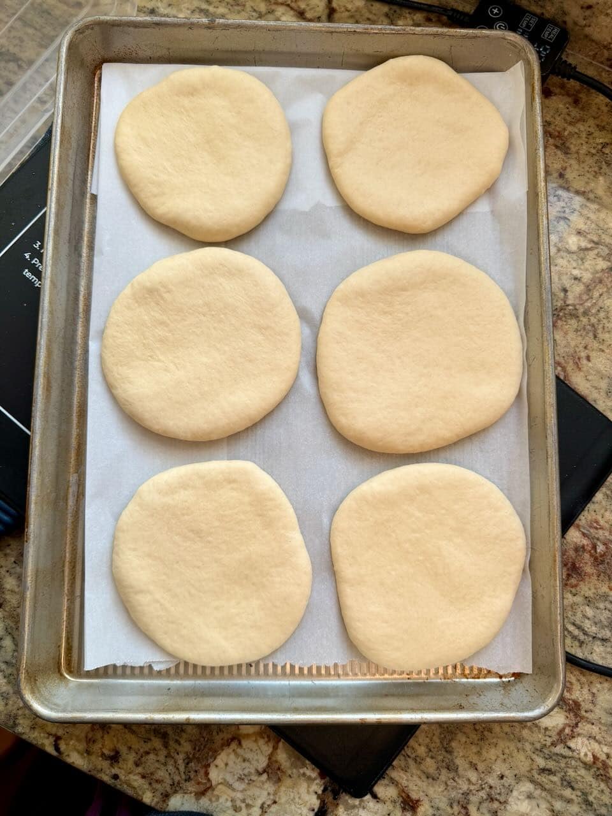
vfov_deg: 71.6
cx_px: 306
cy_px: 408
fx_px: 566
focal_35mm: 24
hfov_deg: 56.8
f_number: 1.78
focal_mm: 6.76
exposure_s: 1/155
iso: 64
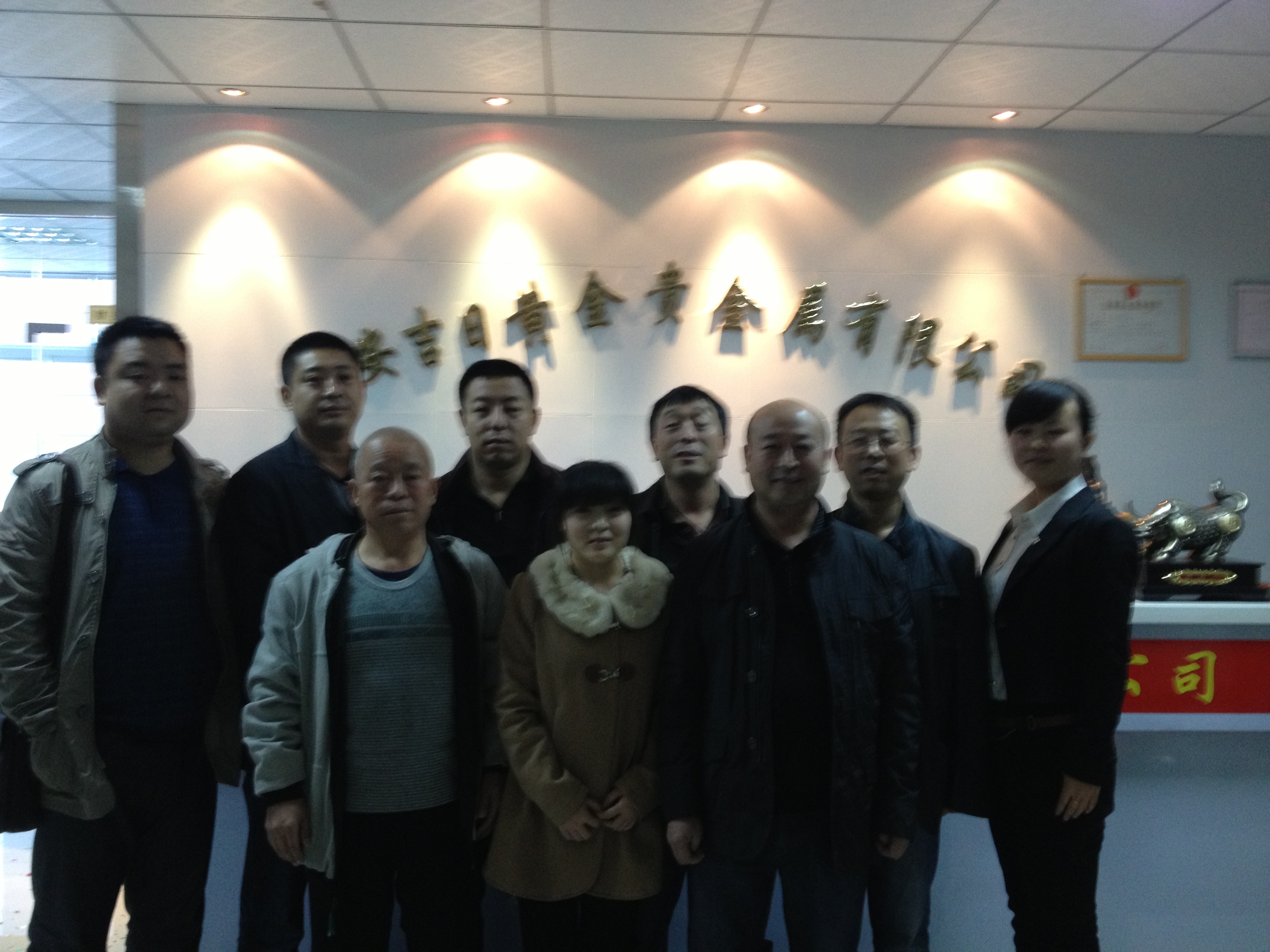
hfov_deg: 52.6
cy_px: 476
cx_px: 635
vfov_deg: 40.7
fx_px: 1284
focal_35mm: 35
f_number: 2.4
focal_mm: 4.28
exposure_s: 1/20
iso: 160
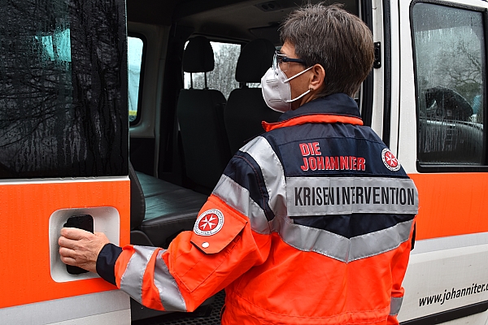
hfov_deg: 53.1
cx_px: 244
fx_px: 488
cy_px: 162
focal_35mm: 36
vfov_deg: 36.9
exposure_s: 1/125
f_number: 6.3
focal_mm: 24
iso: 400
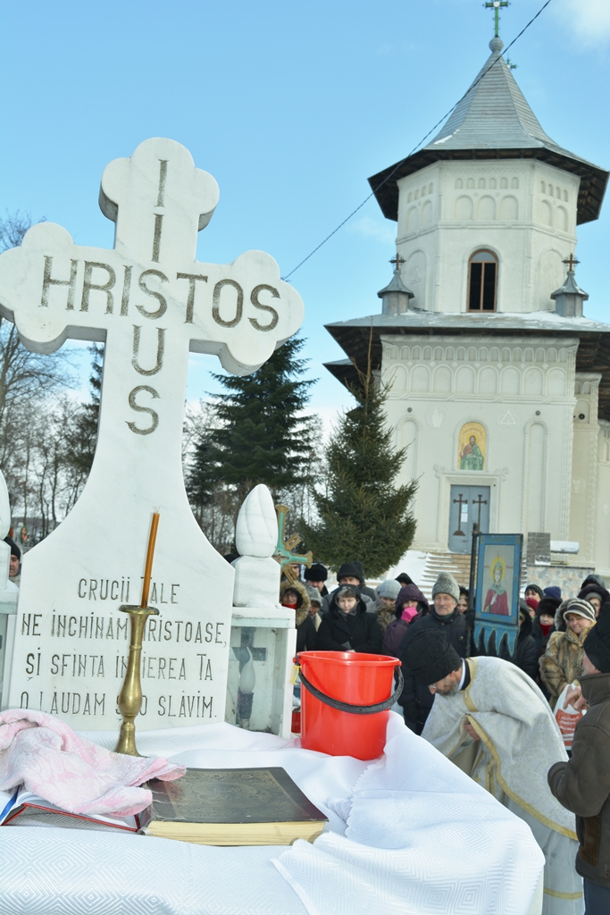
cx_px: 305
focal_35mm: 39
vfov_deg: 49.5
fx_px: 991
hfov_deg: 34.2
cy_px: 458
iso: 100
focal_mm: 26
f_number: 9
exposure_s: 1/200
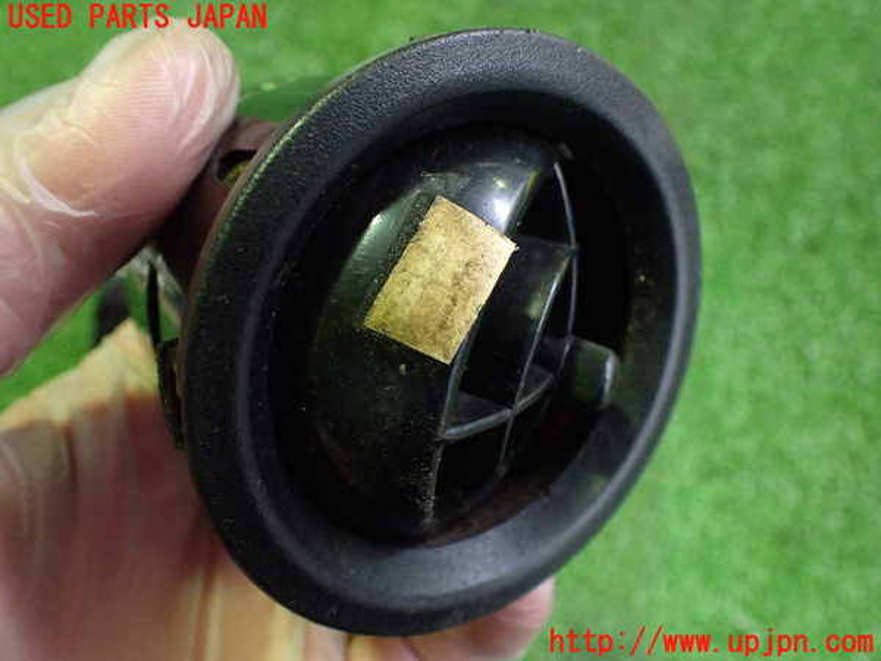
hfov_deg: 60.0
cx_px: 440
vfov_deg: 46.8
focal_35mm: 30
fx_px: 764
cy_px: 330
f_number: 2.3
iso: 800
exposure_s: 1/30
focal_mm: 5.4
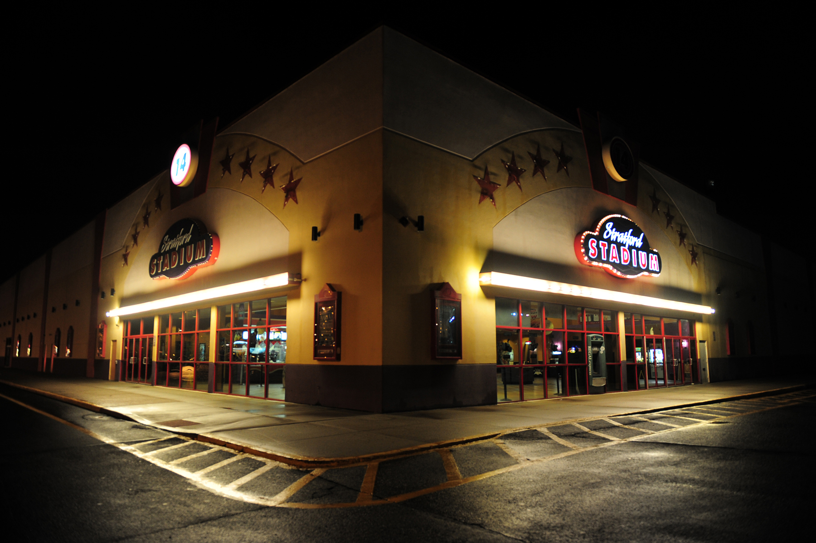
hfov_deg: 73.8
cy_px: 272
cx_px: 408
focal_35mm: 24
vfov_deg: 53.1
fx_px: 544
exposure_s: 1/40
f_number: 2.8
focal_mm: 24
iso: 1000
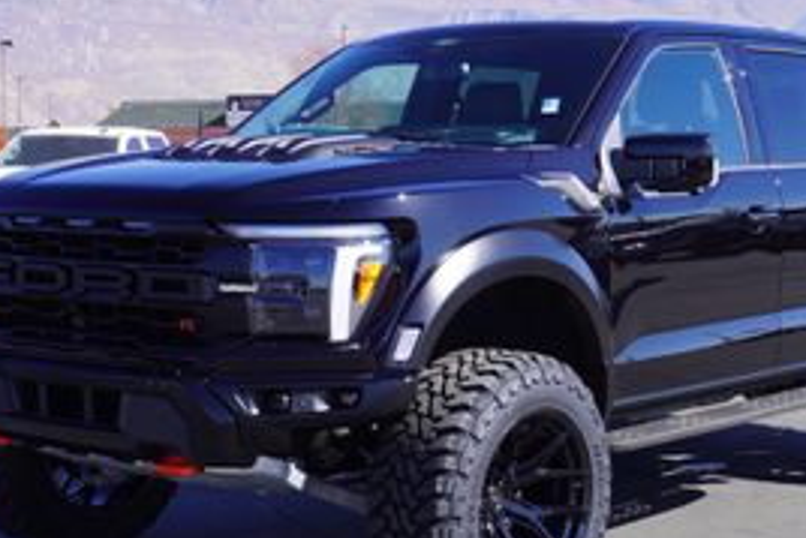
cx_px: 469
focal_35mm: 76
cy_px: 329
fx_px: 1702
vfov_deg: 17.9
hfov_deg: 26.6
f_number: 9
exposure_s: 1/100
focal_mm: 34
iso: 100
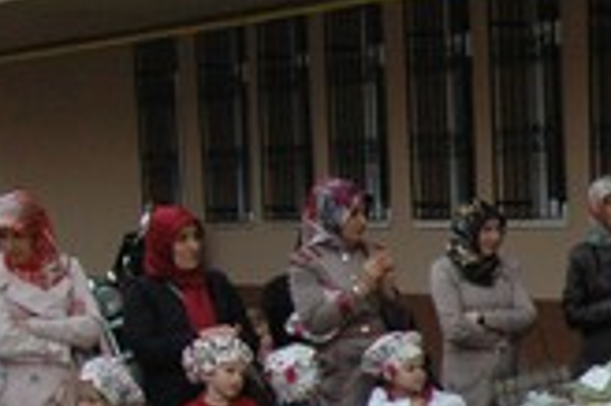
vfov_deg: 9.1
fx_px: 2492
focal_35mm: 147
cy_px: 616
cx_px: 1147
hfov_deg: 12.6
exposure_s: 1/400
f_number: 10
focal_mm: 24
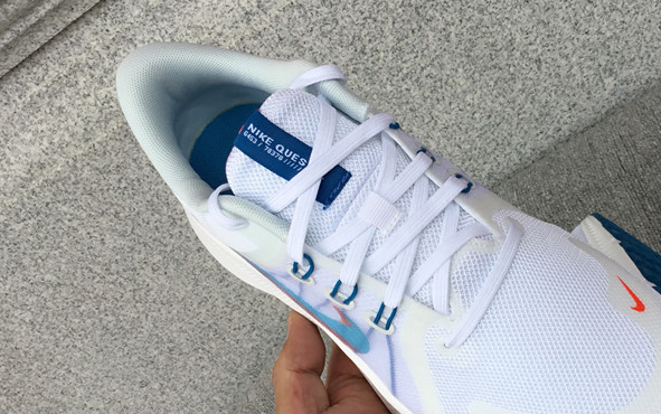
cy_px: 219
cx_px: 485
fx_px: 901
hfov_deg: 39.3
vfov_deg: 25.9
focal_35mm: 50
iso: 25
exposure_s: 1/161
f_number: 2.4
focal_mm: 3.3
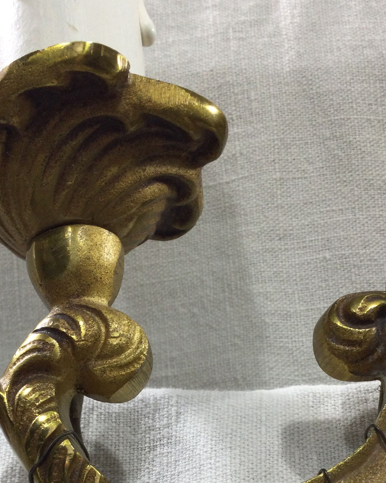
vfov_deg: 29.0
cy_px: 455
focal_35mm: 62
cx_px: 157
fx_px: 886
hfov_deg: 24.6
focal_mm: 3.3
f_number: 2.4
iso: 32
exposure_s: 1/50
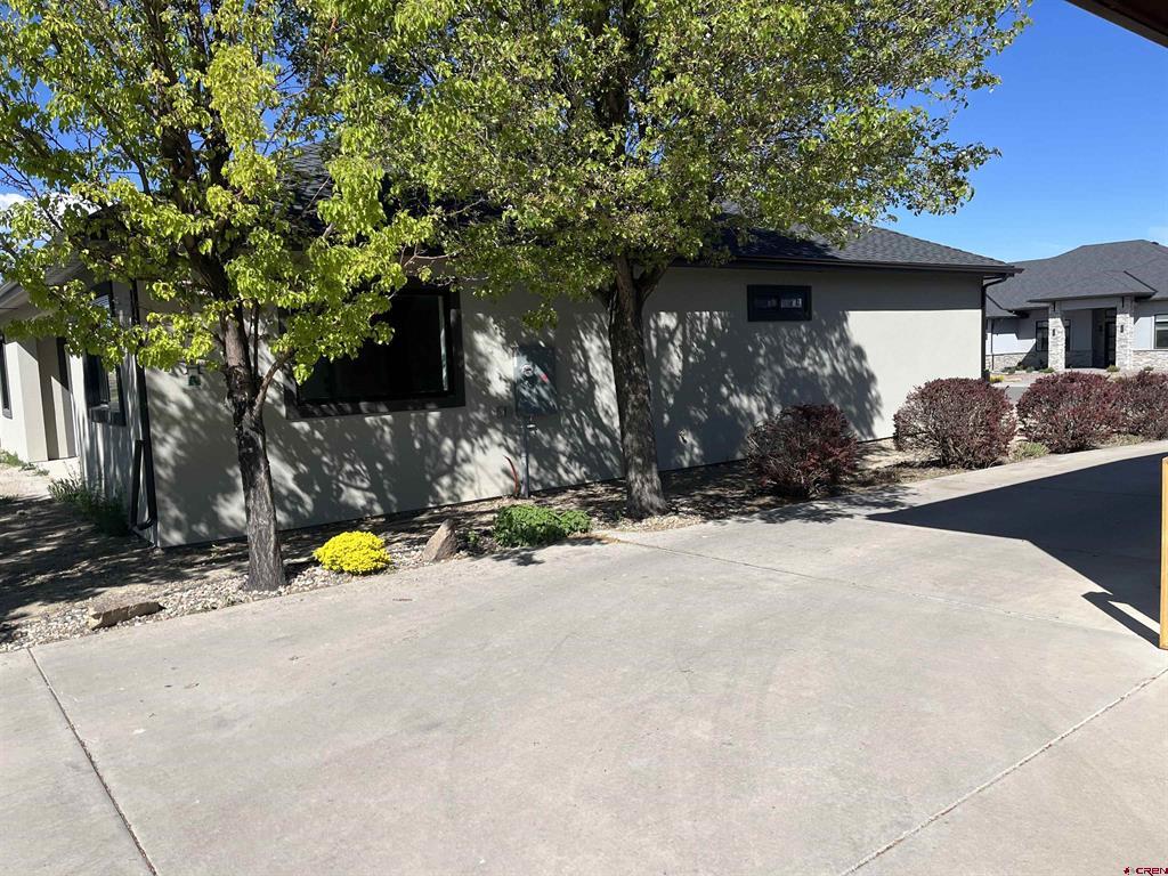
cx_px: 584
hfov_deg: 67.3
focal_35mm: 26
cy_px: 438
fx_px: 877
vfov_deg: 53.1
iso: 50
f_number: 1.6
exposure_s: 1/3413
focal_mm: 5.1
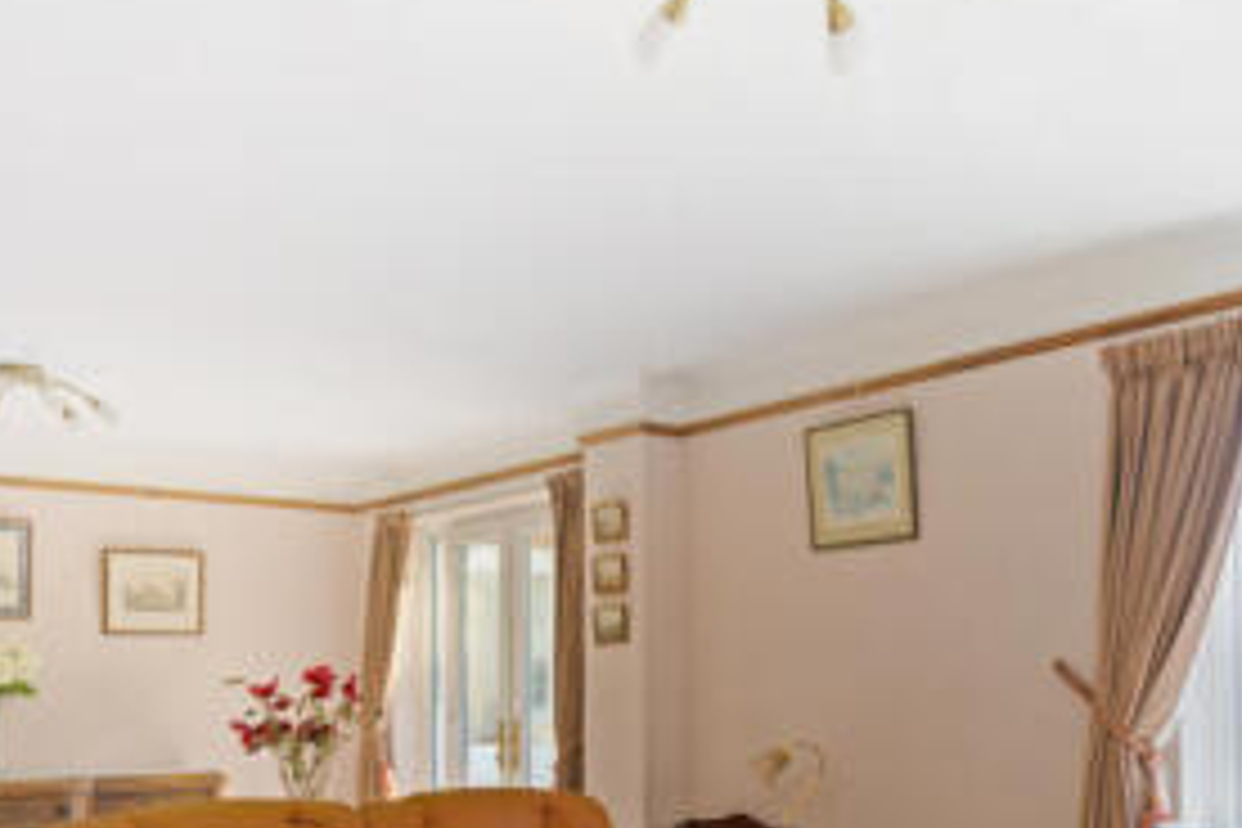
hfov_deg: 50.5
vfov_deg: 33.3
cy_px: 736
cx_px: 711
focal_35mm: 38
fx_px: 1311
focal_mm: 16
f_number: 8
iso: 320
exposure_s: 1/15
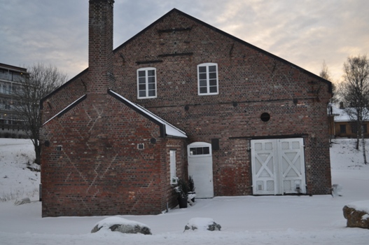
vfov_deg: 30.8
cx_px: 184
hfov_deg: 45.0
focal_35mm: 44
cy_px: 122
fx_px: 445
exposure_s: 1/200
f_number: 4.5
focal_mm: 29
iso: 250
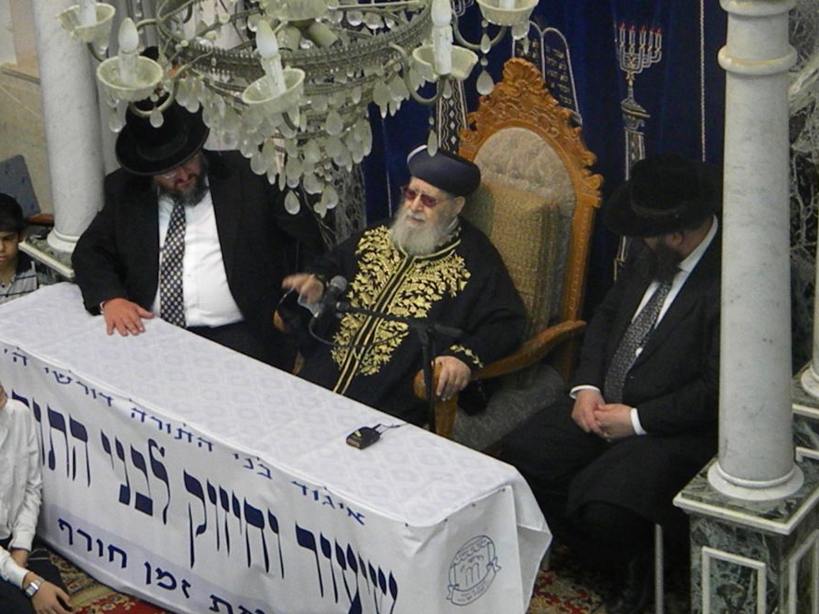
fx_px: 2272
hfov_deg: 20.4
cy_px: 281
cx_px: 360
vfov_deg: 15.4
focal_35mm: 96
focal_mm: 15.1
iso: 1088
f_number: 4.5
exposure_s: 1/66
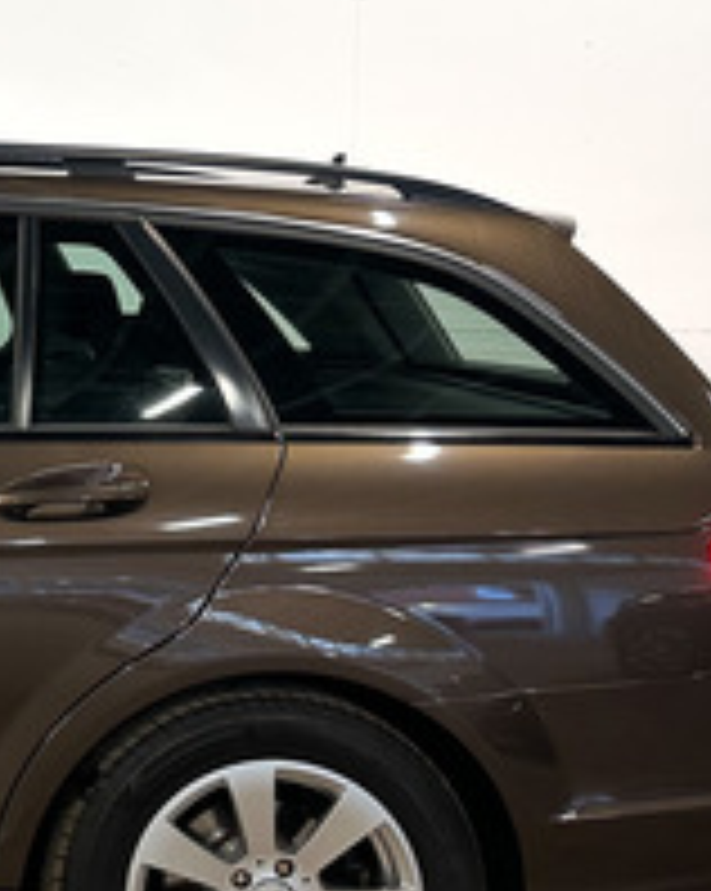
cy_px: 270
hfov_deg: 17.1
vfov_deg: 24.6
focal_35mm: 77
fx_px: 2029
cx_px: -472
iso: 125
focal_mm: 6.86
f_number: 1.8
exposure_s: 1/50
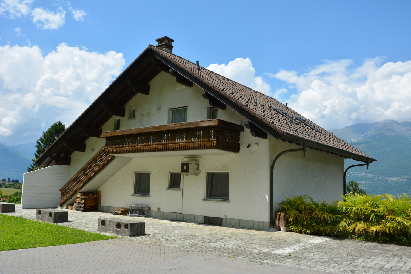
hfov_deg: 59.5
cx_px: 206
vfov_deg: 41.7
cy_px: 137
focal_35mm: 32
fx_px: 360
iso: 100
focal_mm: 21
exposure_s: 1/250
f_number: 8
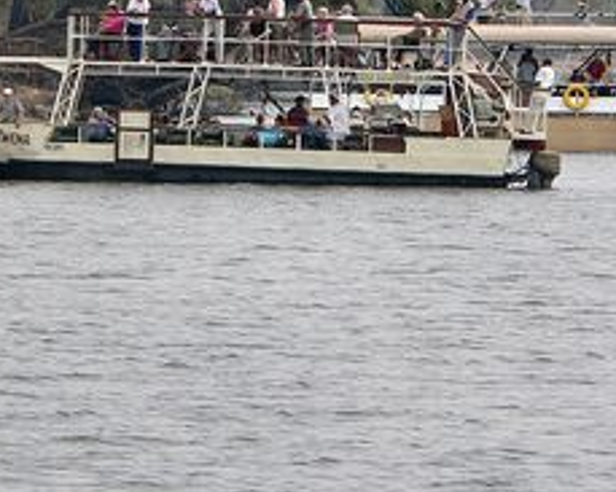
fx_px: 7763
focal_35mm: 426
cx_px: 213
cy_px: 52
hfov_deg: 4.5
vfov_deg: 3.6
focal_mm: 33.3
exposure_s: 1/250
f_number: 4
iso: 80
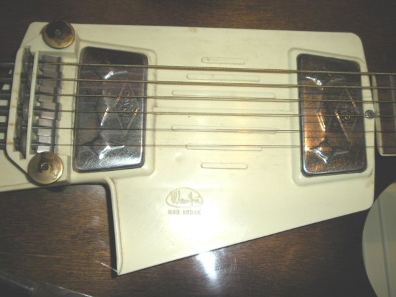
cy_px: 148
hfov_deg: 51.4
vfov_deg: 39.7
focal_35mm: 36
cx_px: 198
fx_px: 412
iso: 64
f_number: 3.5
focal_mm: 6.3
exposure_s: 1/30
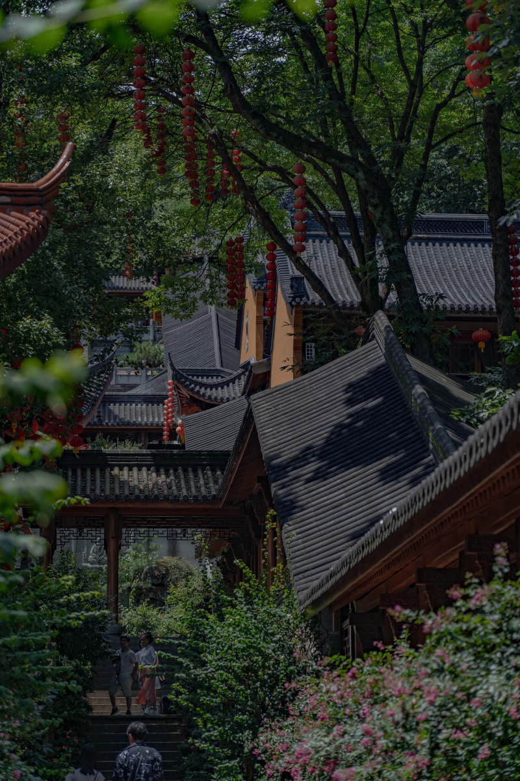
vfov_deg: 19.5
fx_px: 2275
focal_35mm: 105
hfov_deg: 13.0
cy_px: 390
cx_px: 260
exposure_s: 1/800
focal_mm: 105
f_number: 4
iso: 100
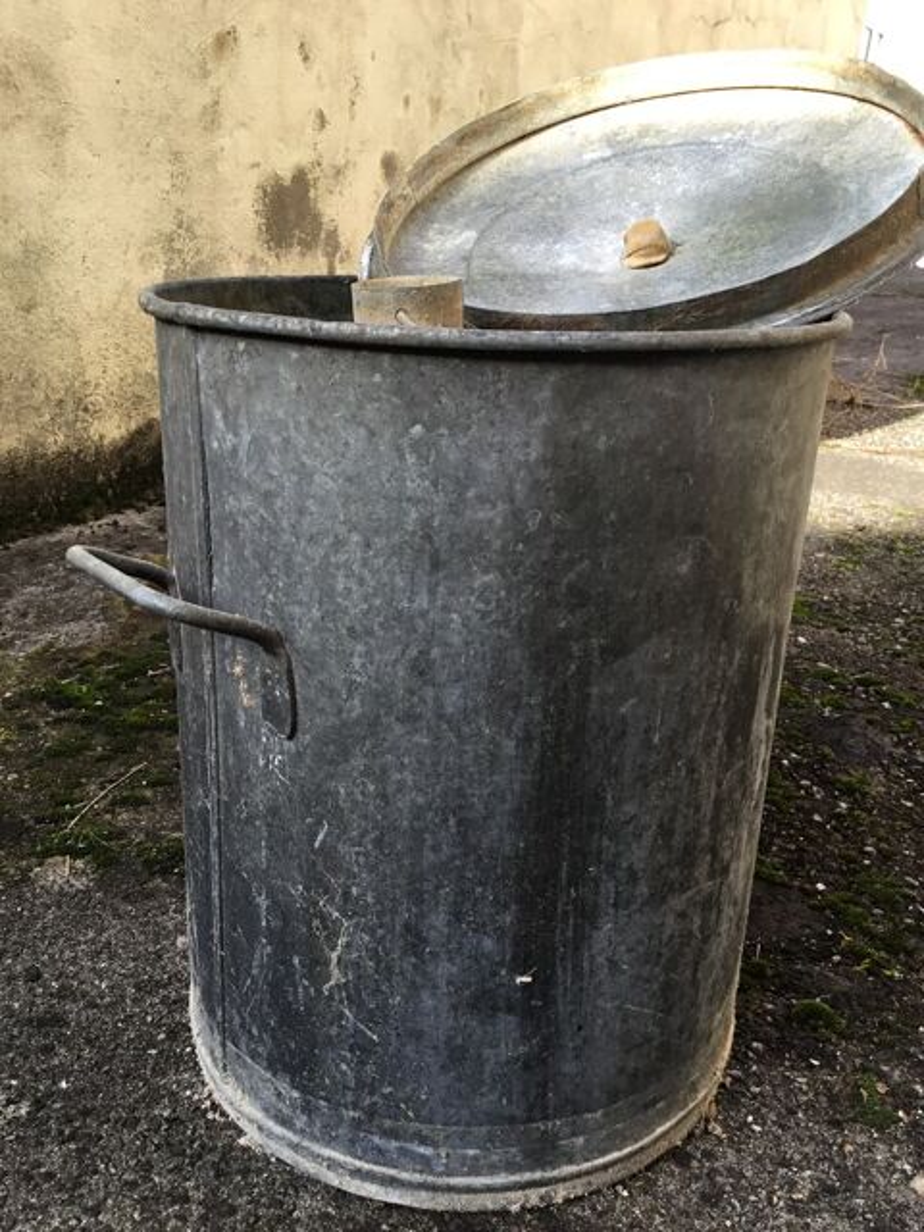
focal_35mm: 31
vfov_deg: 58.4
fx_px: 1103
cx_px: 462
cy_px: 616
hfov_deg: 45.4
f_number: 2.4
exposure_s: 1/121
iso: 25
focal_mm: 3.3
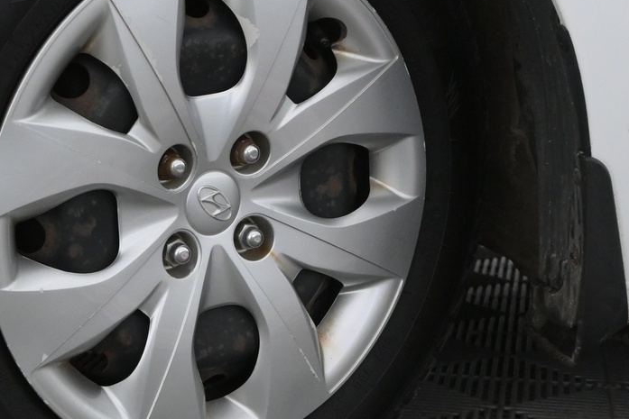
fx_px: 1523
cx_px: 153
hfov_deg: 23.1
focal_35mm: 87
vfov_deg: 15.7
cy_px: 156
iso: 2500
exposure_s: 1/125
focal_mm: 25
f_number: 5.6
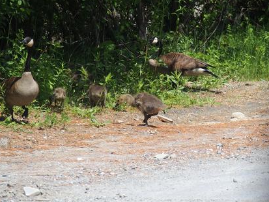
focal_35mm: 327
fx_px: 2542
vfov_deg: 4.5
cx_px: 137
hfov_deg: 6.1
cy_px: 98
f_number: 3.5
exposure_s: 1/1000
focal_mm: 64.3
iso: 100
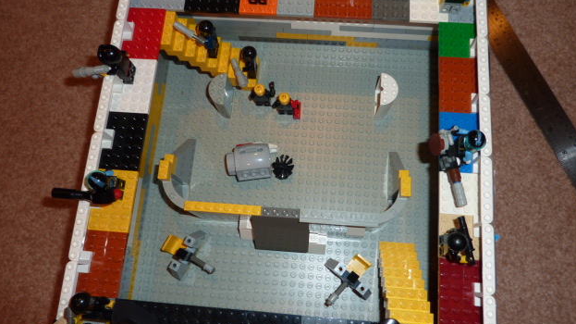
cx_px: 291
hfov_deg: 67.9
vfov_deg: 41.5
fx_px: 428
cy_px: 167
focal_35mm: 28
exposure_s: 1/30
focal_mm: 4.1
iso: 100
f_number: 3.3
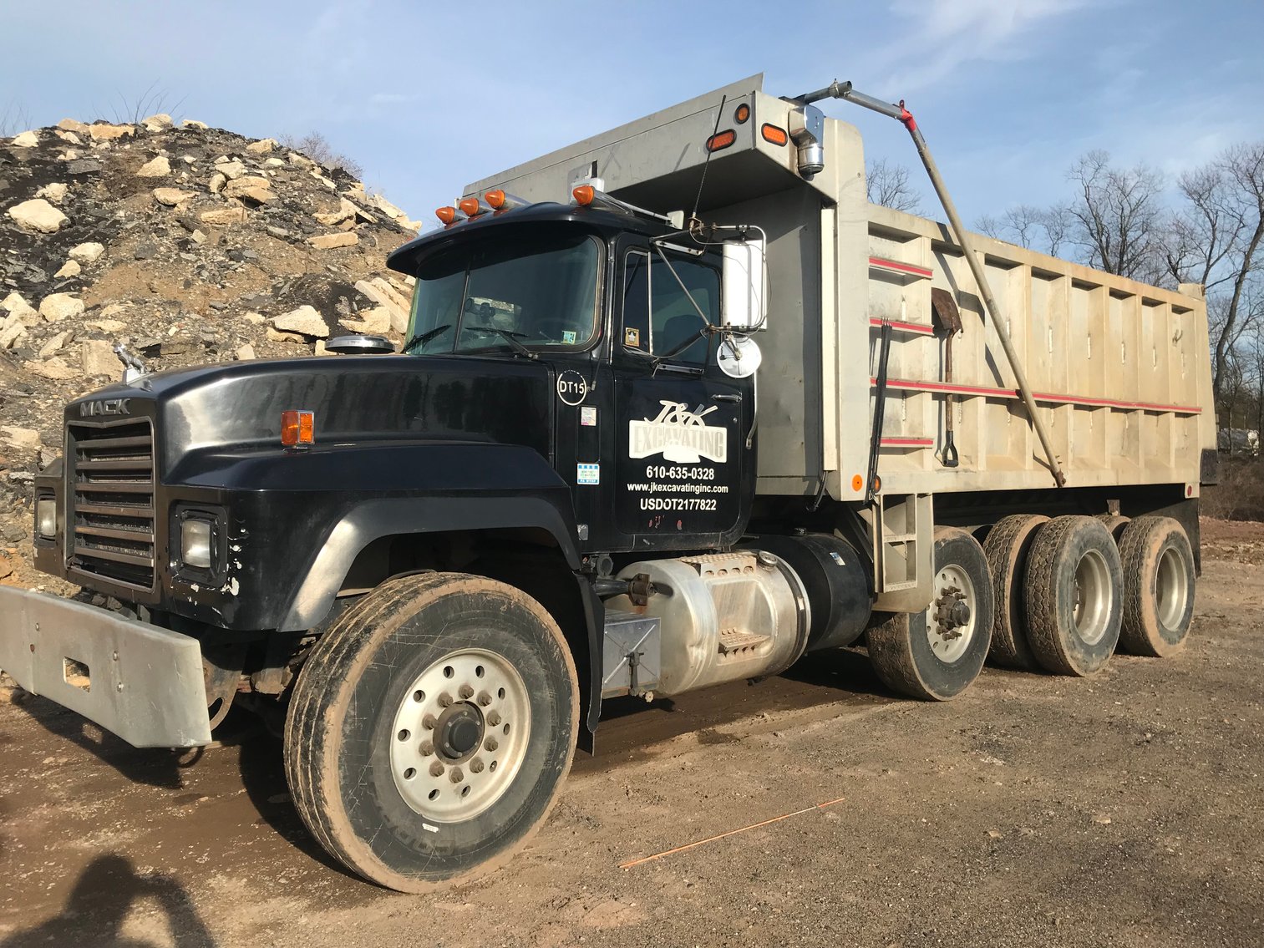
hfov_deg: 63.4
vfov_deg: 49.8
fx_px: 1022
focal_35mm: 28
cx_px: 632
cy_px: 474
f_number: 1.8
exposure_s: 1/2457
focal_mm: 3.99
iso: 20
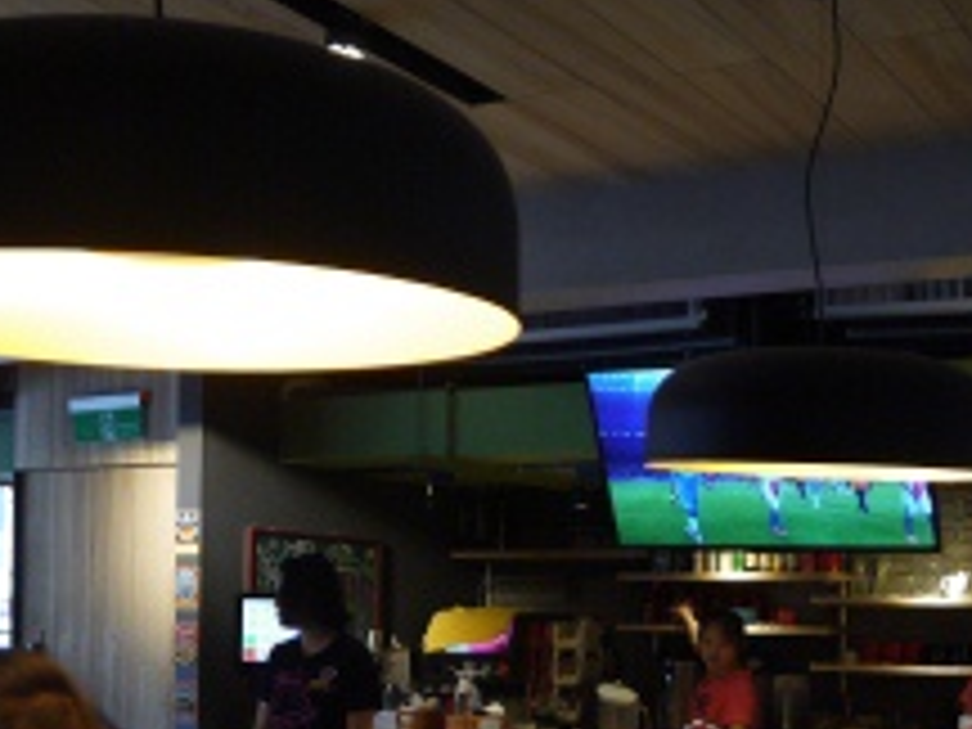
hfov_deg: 33.2
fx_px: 1629
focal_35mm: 58
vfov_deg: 24.8
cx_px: 472
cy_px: 580
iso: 800
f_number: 3.5
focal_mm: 14
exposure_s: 1/60
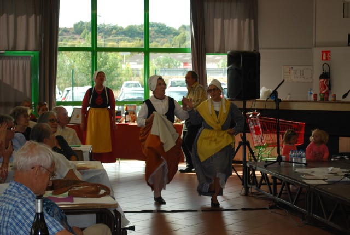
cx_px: 175
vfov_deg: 16.6
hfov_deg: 24.6
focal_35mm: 82
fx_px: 803
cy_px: 118
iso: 200
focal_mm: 55
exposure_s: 1/125
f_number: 5.6
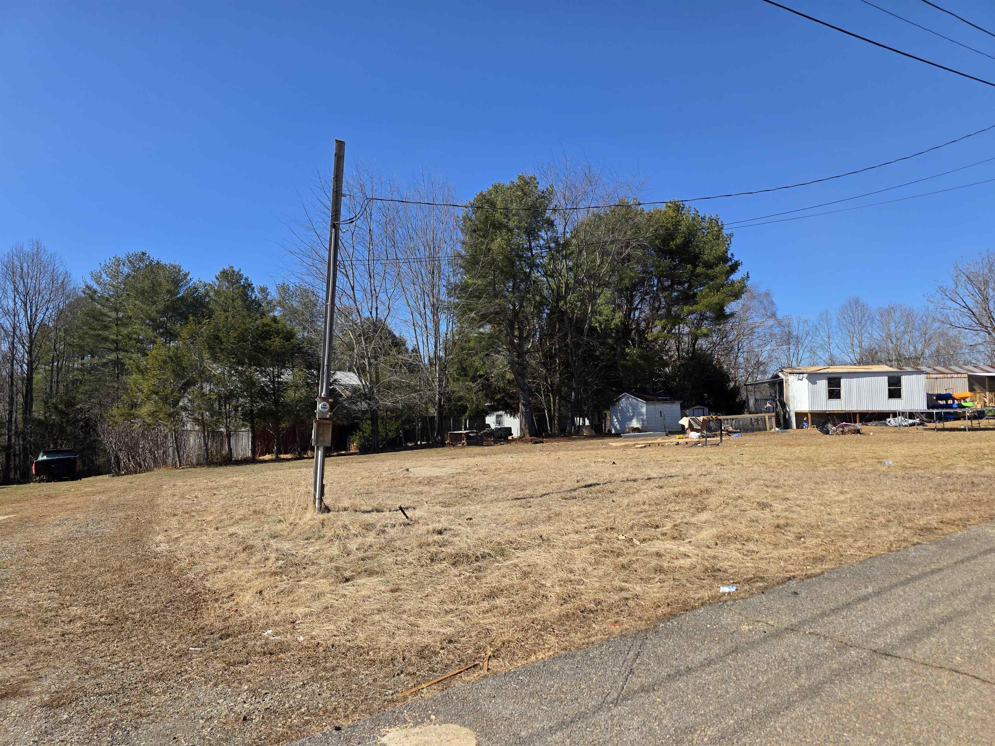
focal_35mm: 23
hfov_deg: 73.9
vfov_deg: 58.9
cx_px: 498
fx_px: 661
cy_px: 373
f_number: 1.7
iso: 80
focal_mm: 6.3
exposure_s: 1/5447
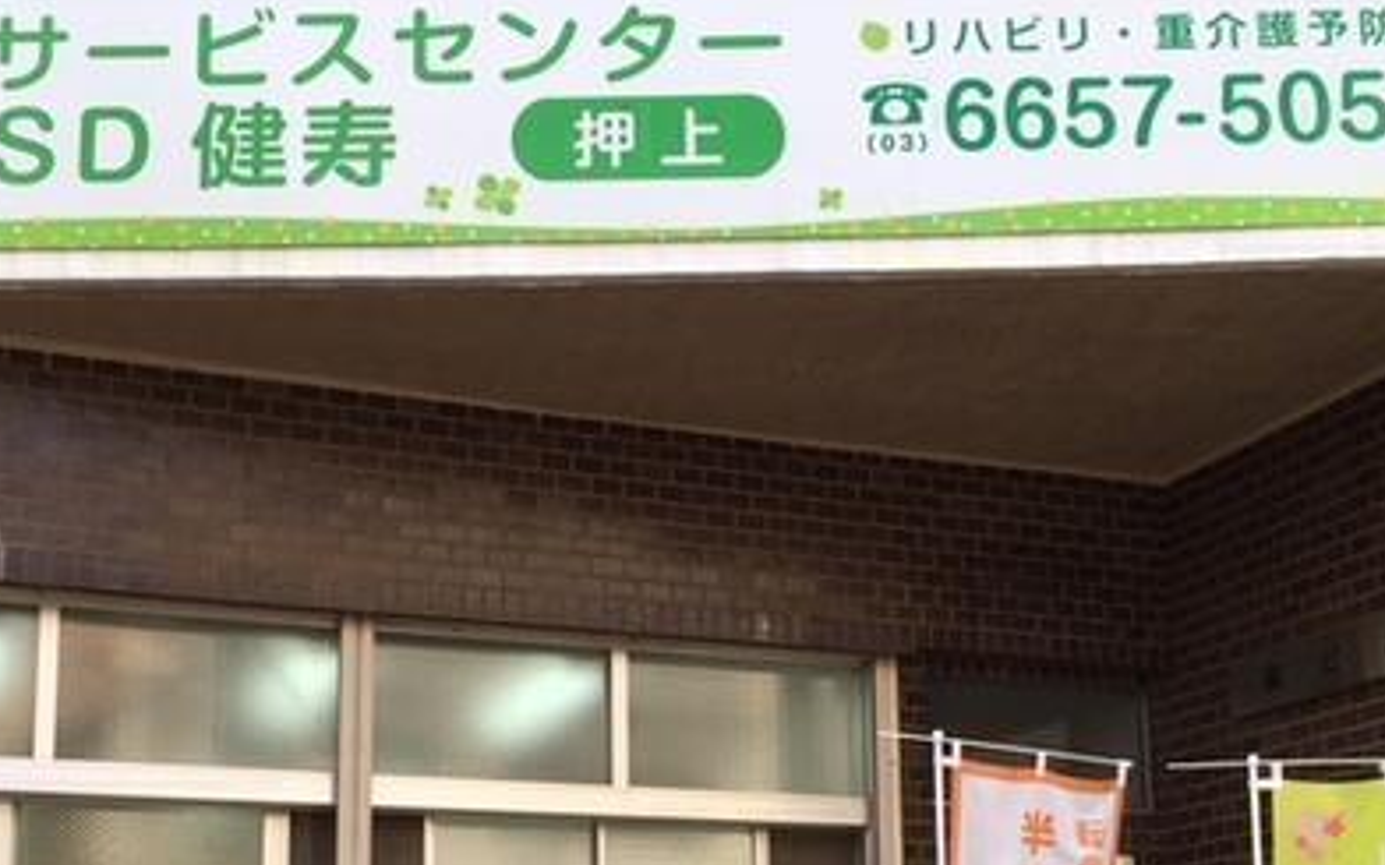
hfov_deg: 42.6
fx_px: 1774
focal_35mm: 47
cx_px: 664
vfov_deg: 26.5
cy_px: 784
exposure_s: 1/381
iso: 25
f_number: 2.2
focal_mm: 4.15
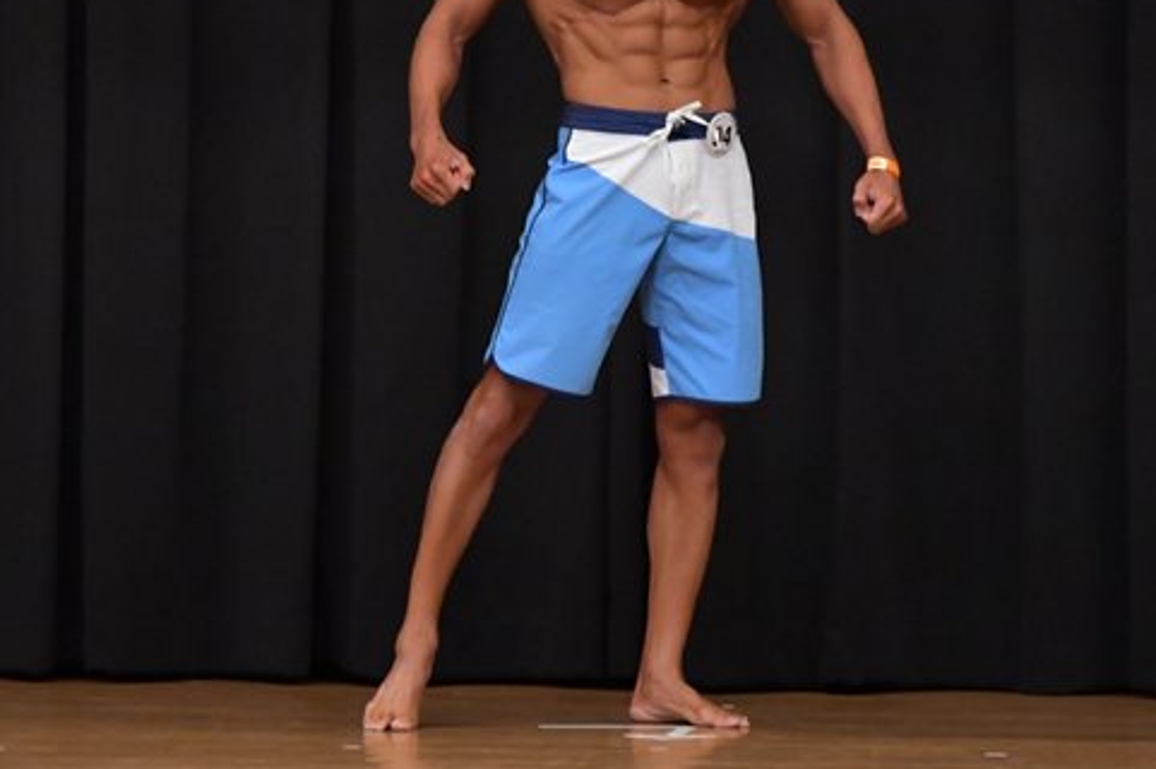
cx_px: 528
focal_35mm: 387
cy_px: 163
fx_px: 12418
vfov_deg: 3.5
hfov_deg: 5.3
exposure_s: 1/400
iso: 6400
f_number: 5.6
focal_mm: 160
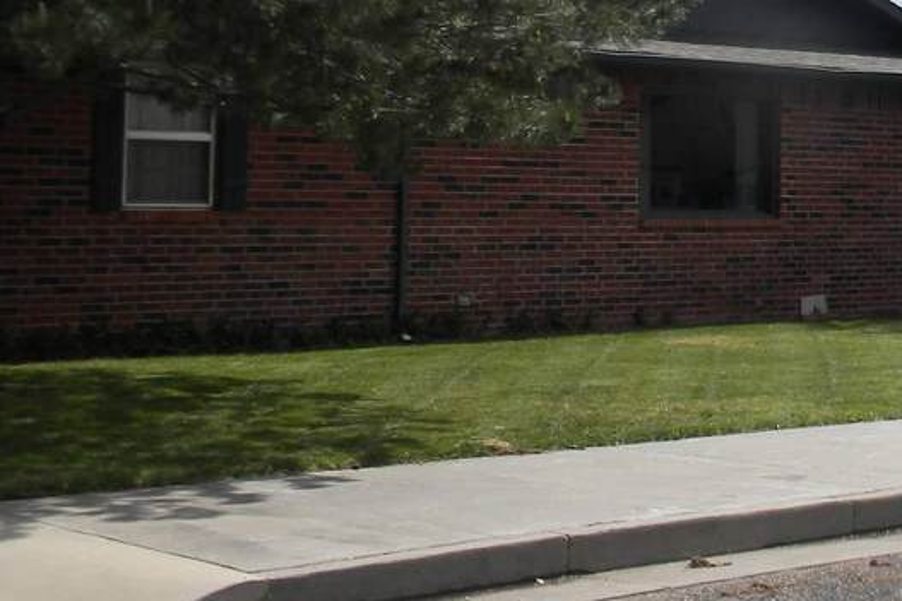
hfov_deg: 21.3
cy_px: 55
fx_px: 2279
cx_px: 972
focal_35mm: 91
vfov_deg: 14.8
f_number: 7.4
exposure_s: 1/295
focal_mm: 6.4
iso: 80
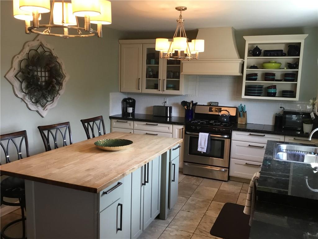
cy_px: 120
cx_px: 159
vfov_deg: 45.4
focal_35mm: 31
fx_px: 285
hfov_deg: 58.4
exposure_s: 1/30
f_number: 2.4
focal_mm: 3.3
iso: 64
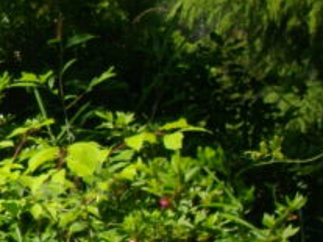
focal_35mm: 183
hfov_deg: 9.8
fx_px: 1707
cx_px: -387
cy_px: 198
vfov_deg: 8.1
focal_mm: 6.2
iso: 100
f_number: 5.6
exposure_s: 1/250
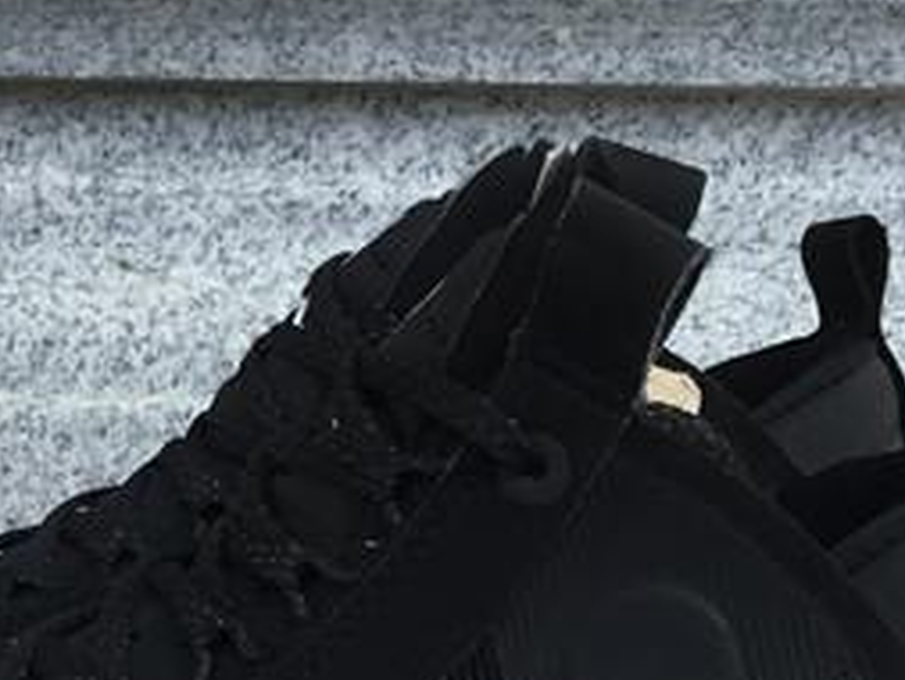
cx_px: 247
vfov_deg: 14.2
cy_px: 1006
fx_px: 2563
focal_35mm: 98
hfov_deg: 19.9
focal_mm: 3.3
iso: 25
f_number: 2.4
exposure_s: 1/392
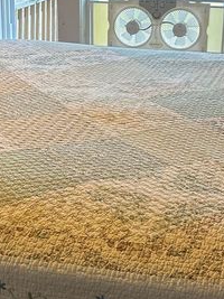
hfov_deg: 18.9
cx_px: 91
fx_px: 674
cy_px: 133
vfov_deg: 25.0
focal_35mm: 78
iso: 160
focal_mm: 6.86
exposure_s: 1/120
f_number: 1.78
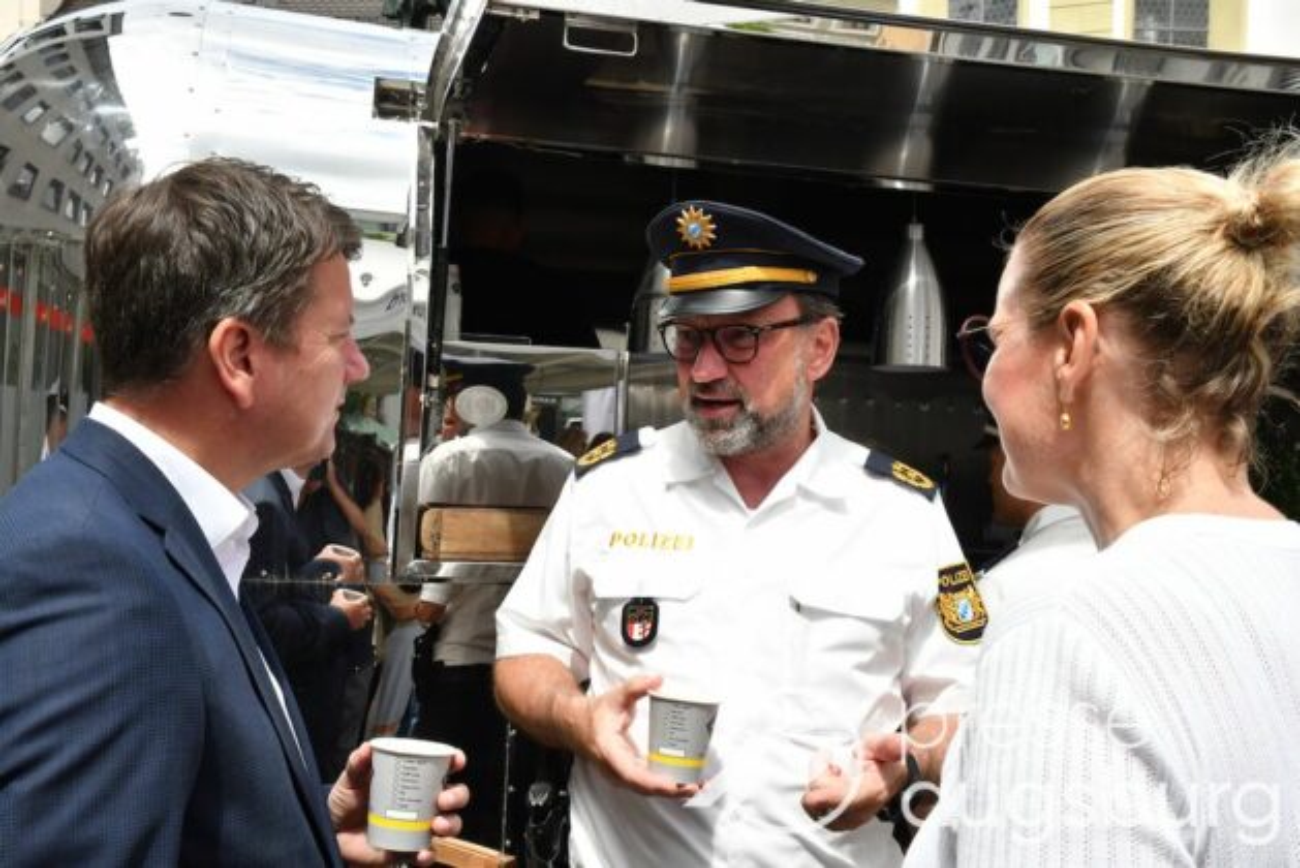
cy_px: 434
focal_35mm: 39
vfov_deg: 34.2
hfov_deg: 49.5
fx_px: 1409
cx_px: 650
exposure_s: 1/640
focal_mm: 26
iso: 1000
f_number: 13
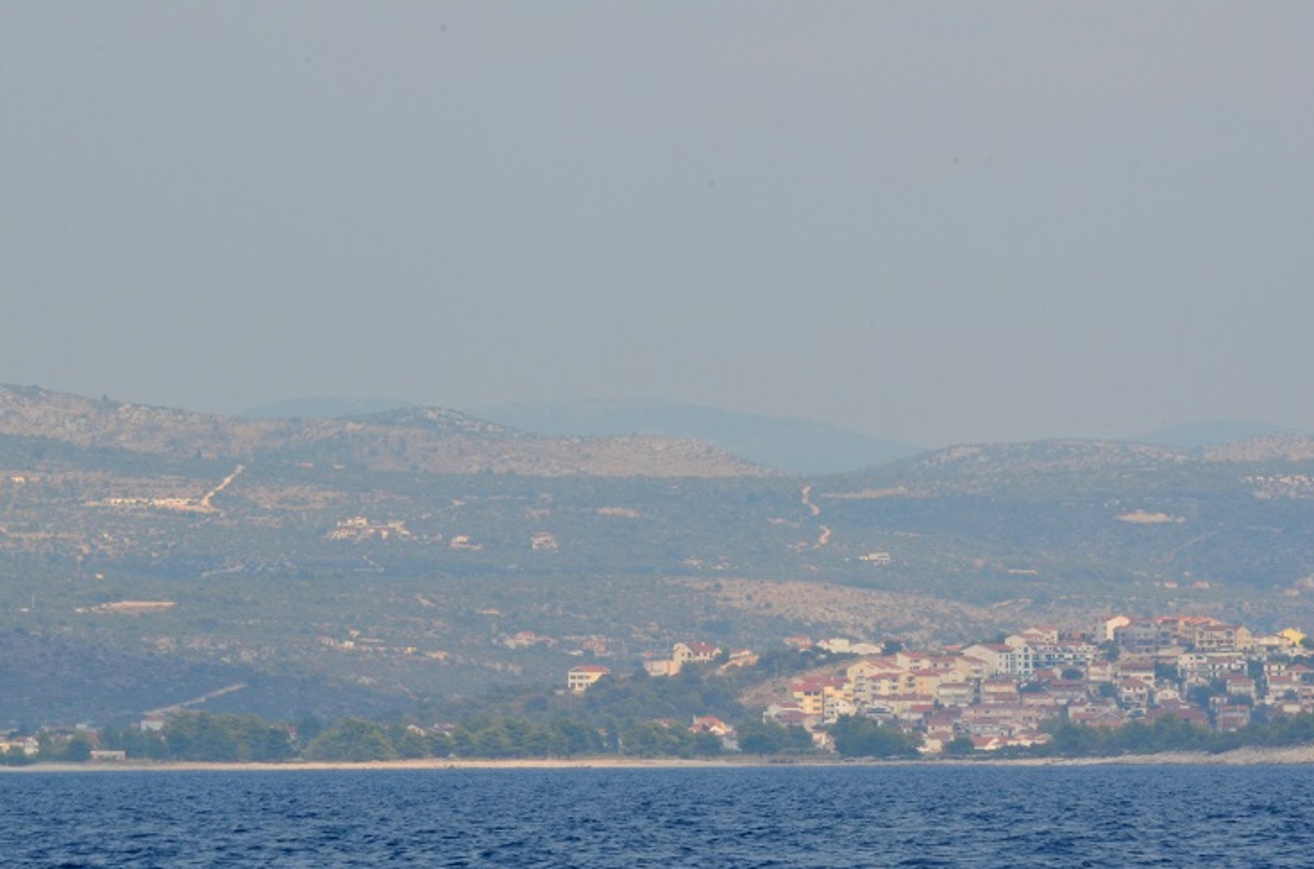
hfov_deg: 7.0
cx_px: 773
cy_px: 575
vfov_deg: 4.6
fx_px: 10764
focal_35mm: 296
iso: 400
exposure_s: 1/60
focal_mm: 145
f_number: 36
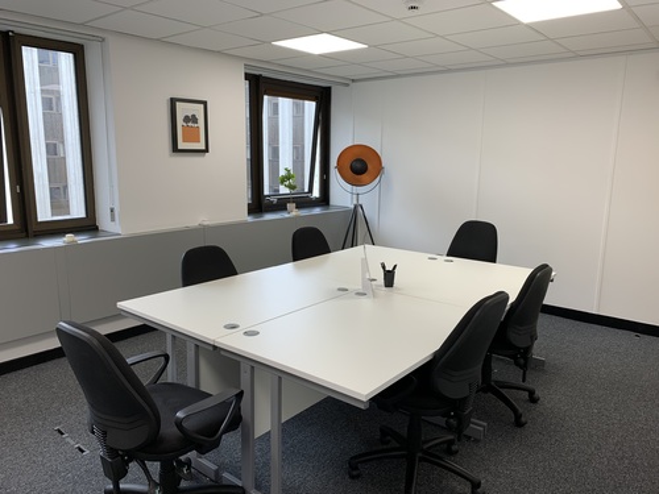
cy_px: 247
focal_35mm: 26
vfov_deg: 53.1
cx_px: 330
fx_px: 495
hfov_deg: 67.3
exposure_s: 1/100
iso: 50
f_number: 1.8
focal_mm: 4.25
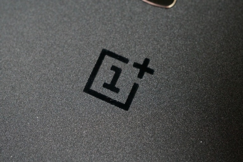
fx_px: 303
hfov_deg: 43.7
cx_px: 122
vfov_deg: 29.8
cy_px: 81
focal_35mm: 45
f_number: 5.6
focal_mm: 30
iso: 3200
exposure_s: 1/60
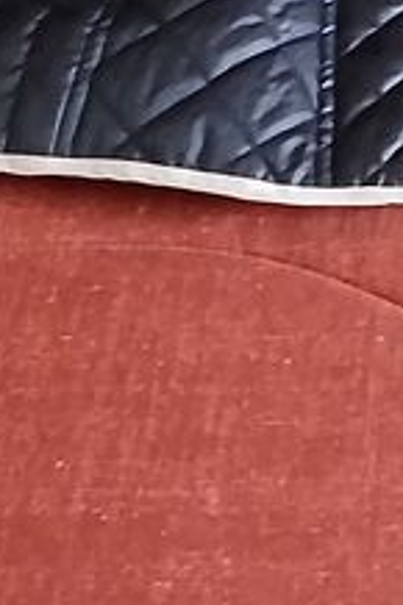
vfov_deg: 15.7
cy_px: -175
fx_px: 2085
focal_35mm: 124
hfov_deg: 10.8
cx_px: 536
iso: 1600
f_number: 1.8
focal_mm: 3.98
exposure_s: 1/16.7
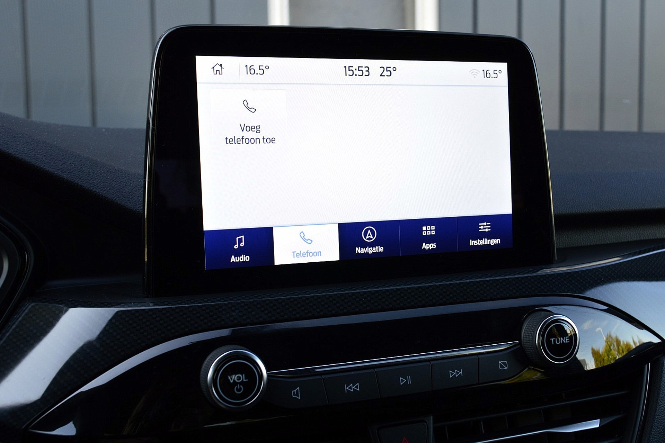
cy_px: 222
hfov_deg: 47.9
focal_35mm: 40
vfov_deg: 33.0
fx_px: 748
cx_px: 332
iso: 450
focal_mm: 27
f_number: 8
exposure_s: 1/60
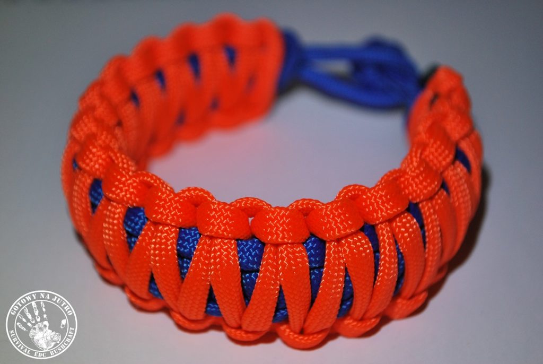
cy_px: 182
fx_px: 997
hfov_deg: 30.5
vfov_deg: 20.7
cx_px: 272
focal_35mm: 66
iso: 400
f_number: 5.3
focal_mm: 44
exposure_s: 1/320
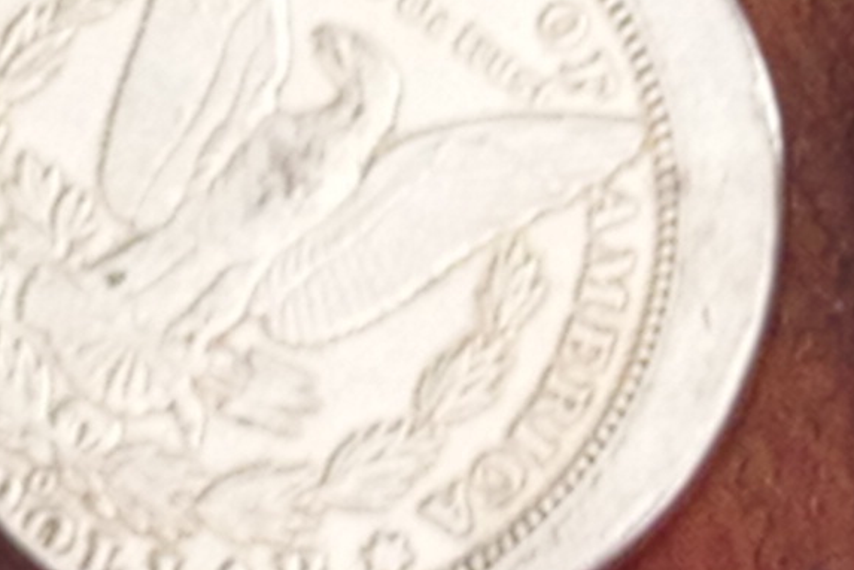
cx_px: 414
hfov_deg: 6.6
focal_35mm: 312
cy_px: -1046
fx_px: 7401
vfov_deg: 4.3
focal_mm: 5.24
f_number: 1.7
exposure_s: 1/33.3
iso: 626
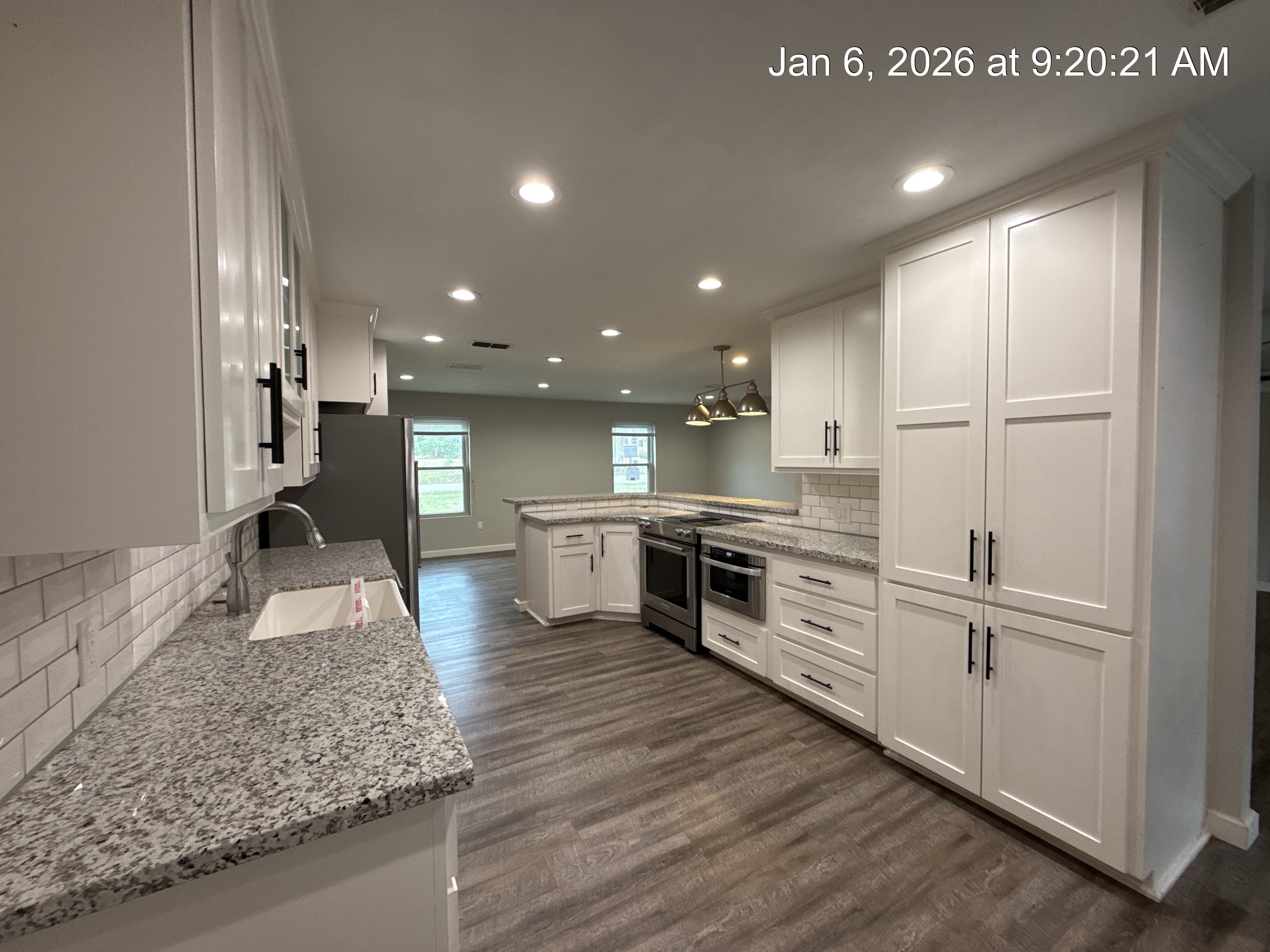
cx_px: 635
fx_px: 514
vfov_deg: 85.7
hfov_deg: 102.1
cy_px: 476
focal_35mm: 14
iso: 200
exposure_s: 1/99
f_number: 2.2
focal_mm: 2.22
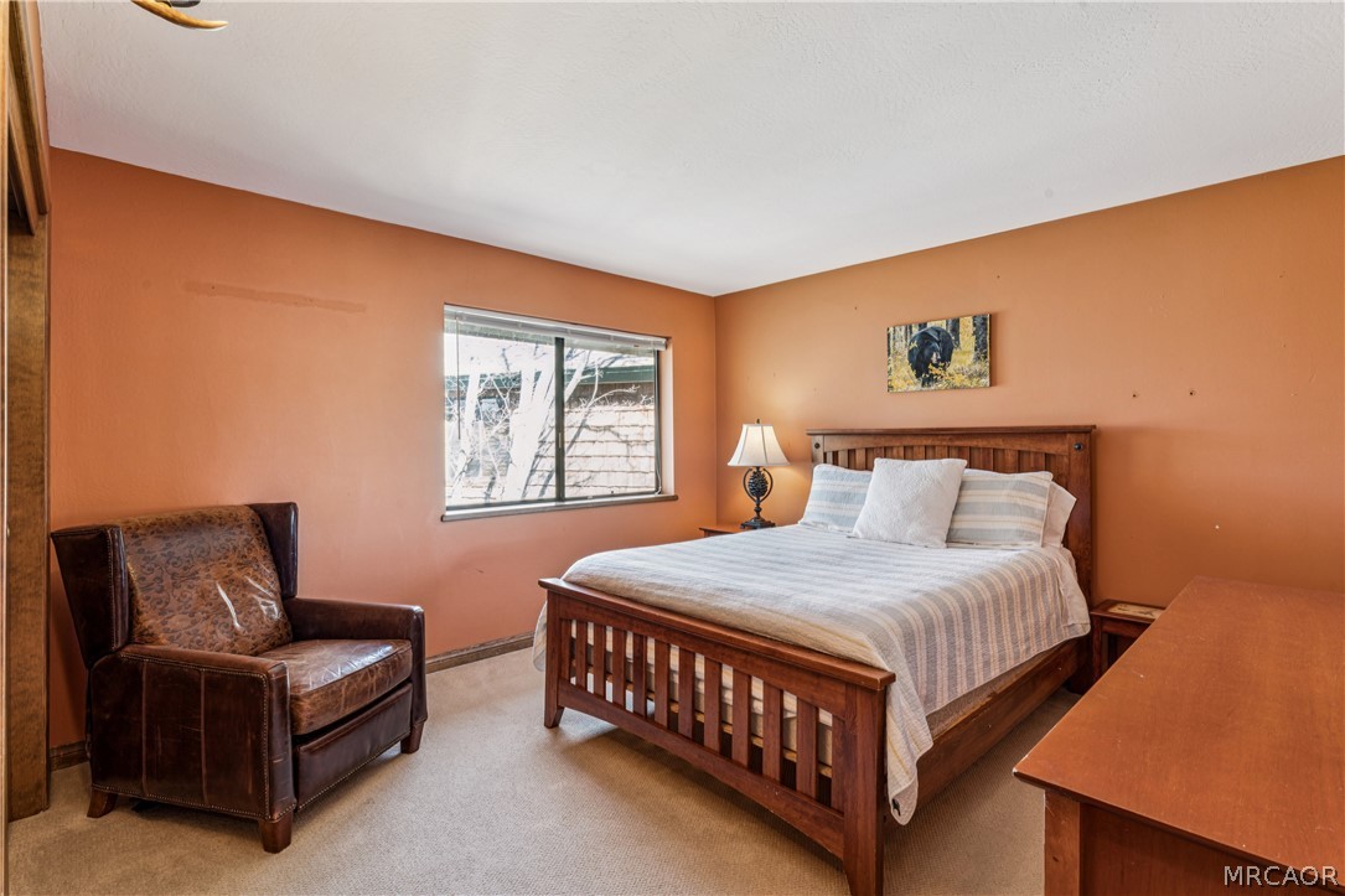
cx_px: 672
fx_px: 620
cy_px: 448
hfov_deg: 94.6
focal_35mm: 17
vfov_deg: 71.7
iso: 100
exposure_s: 1.6
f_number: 13
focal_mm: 16.6
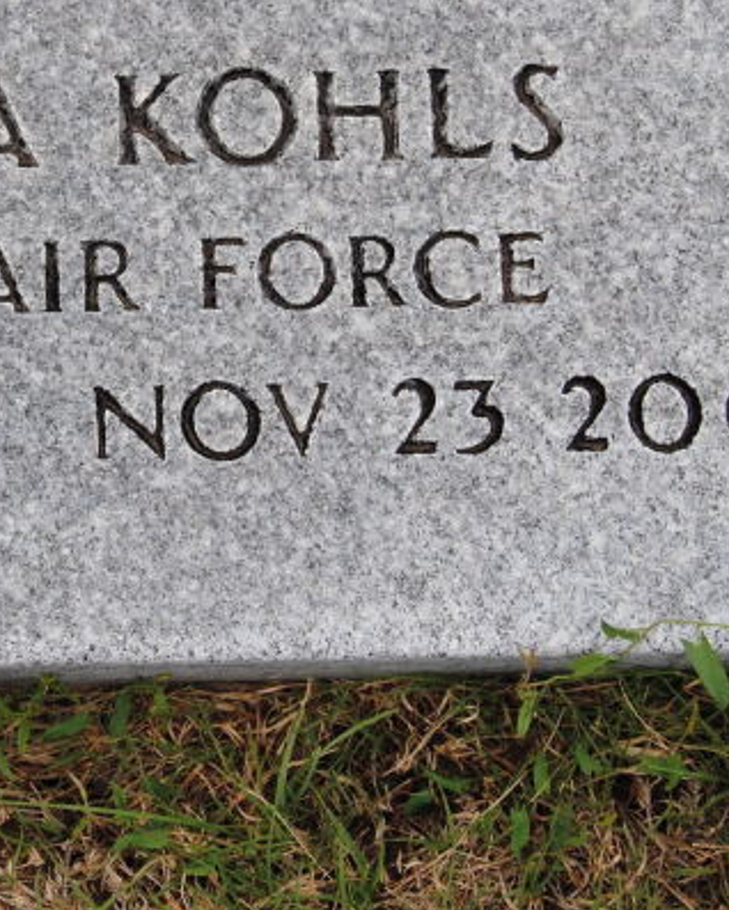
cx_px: 7
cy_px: 198
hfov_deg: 11.1
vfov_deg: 13.9
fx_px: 3719
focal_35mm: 138
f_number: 8
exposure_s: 1/250
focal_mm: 38
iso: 100
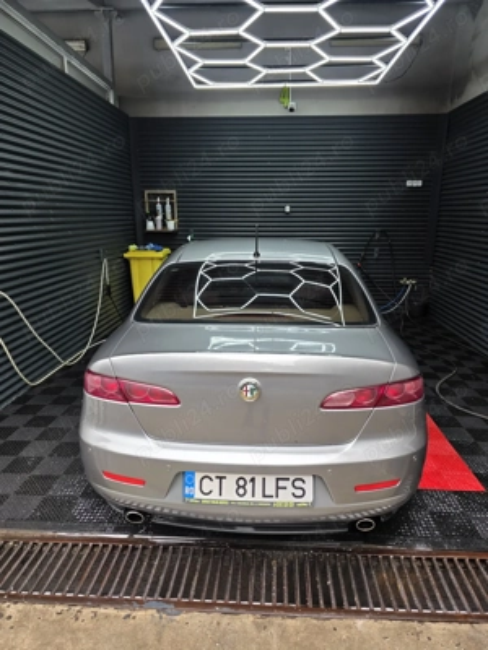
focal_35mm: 23
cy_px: 325
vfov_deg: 73.9
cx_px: 244
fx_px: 432
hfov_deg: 58.9
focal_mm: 6.3
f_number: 1.7
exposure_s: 1/100
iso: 40
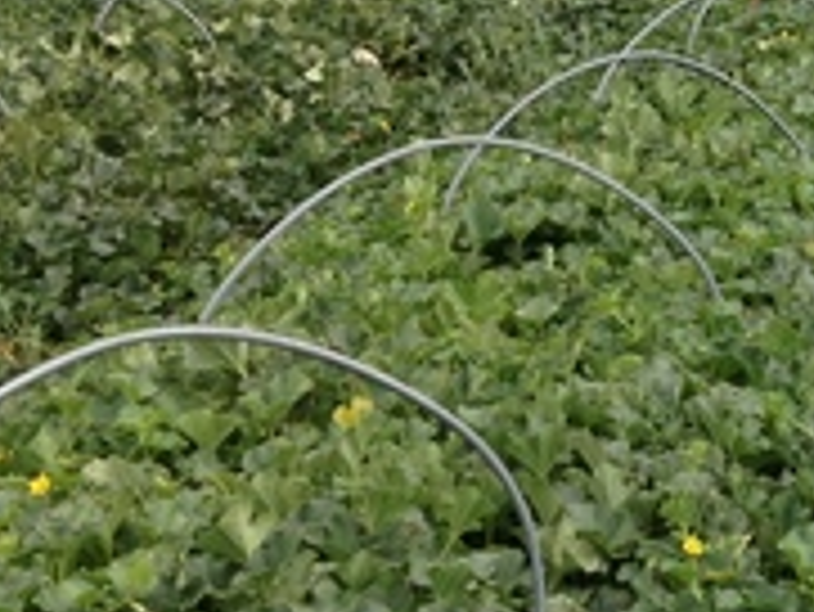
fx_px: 3435
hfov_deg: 13.0
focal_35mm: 146
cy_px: -202
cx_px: 1111
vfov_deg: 10.0
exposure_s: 1/623
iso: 50
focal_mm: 4.12
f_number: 2.4
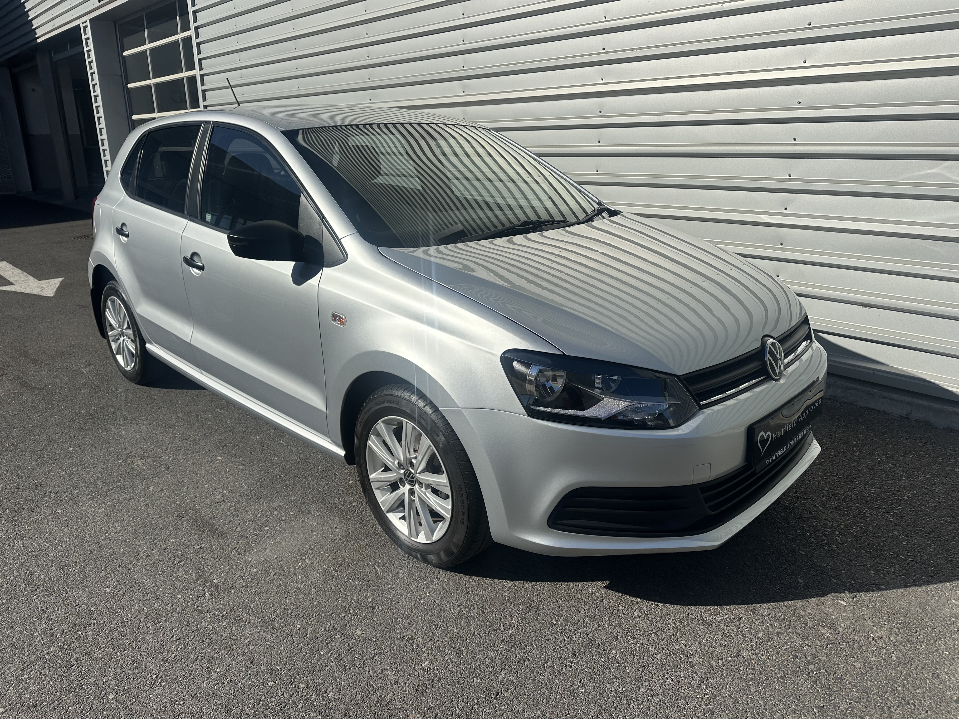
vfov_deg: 56.8
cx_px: 480
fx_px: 665
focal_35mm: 24
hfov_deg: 71.6
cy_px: 360
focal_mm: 6.86
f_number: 1.78
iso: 80
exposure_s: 1/12048
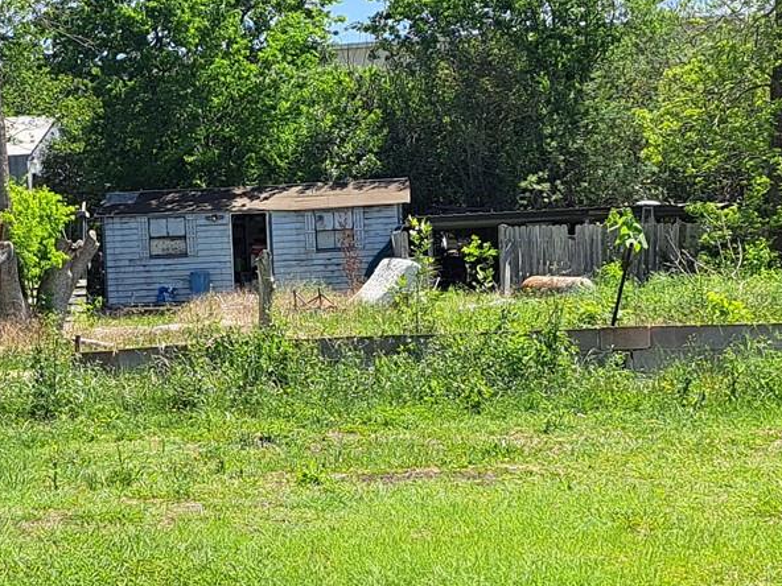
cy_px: 334
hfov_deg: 23.5
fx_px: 1875
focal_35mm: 83
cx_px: 263
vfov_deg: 17.8
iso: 50
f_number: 1.8
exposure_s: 1/1560
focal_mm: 5.23
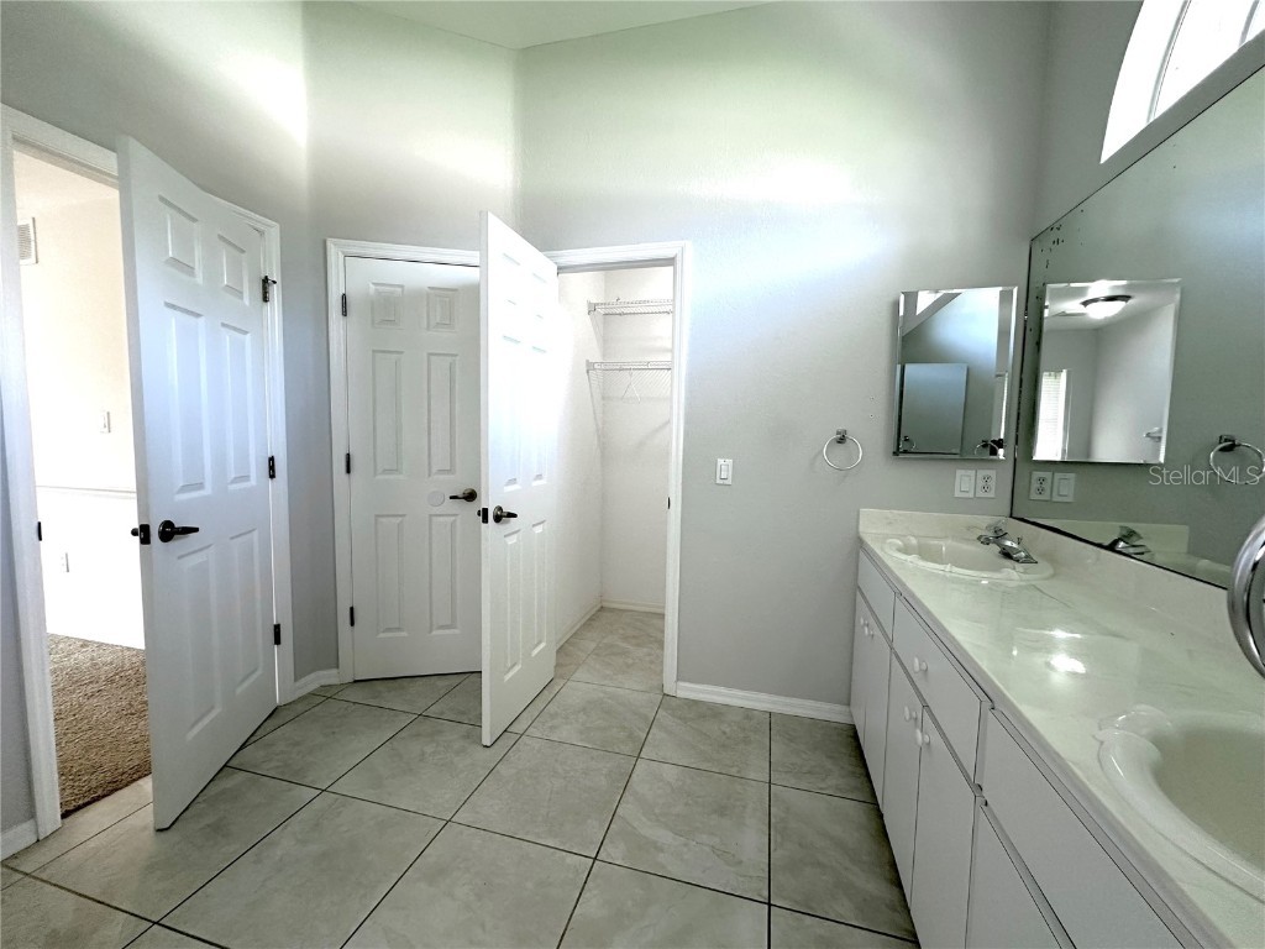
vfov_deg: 85.7
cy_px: 474
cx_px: 632
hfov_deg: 102.1
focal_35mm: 14
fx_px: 512
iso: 200
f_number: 2.2
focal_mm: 2.22
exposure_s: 1/120
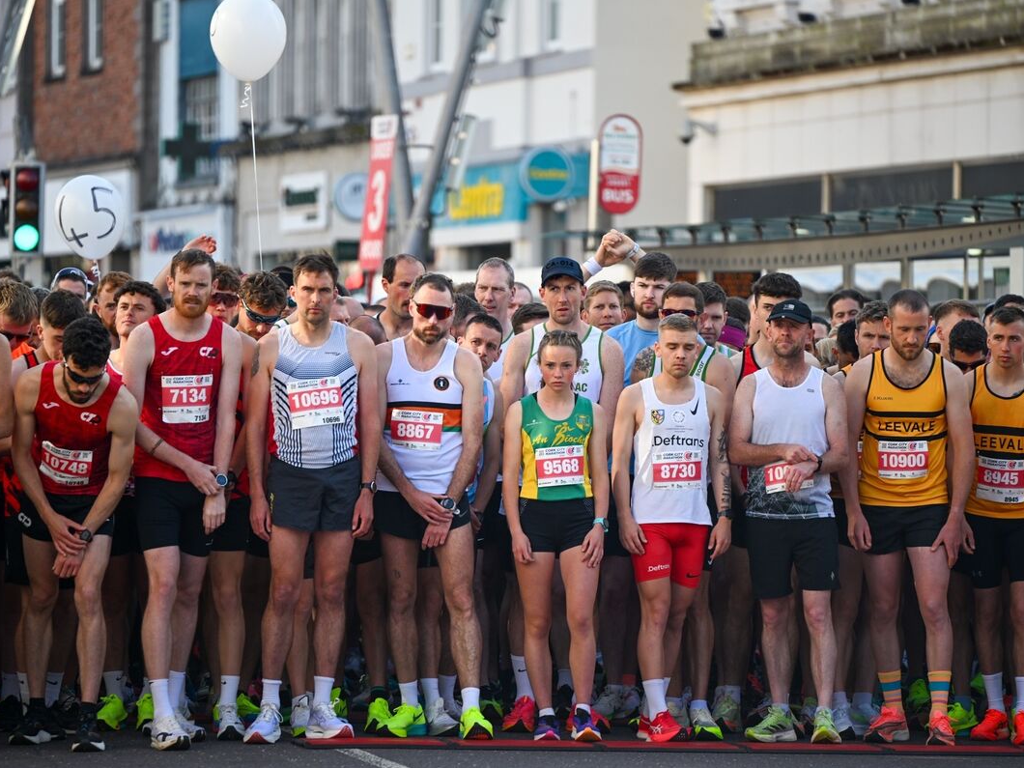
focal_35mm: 196
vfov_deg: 7.6
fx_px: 5798
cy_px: 384
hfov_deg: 10.1
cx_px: 523
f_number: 2.8
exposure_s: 1/640
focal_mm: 180
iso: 160
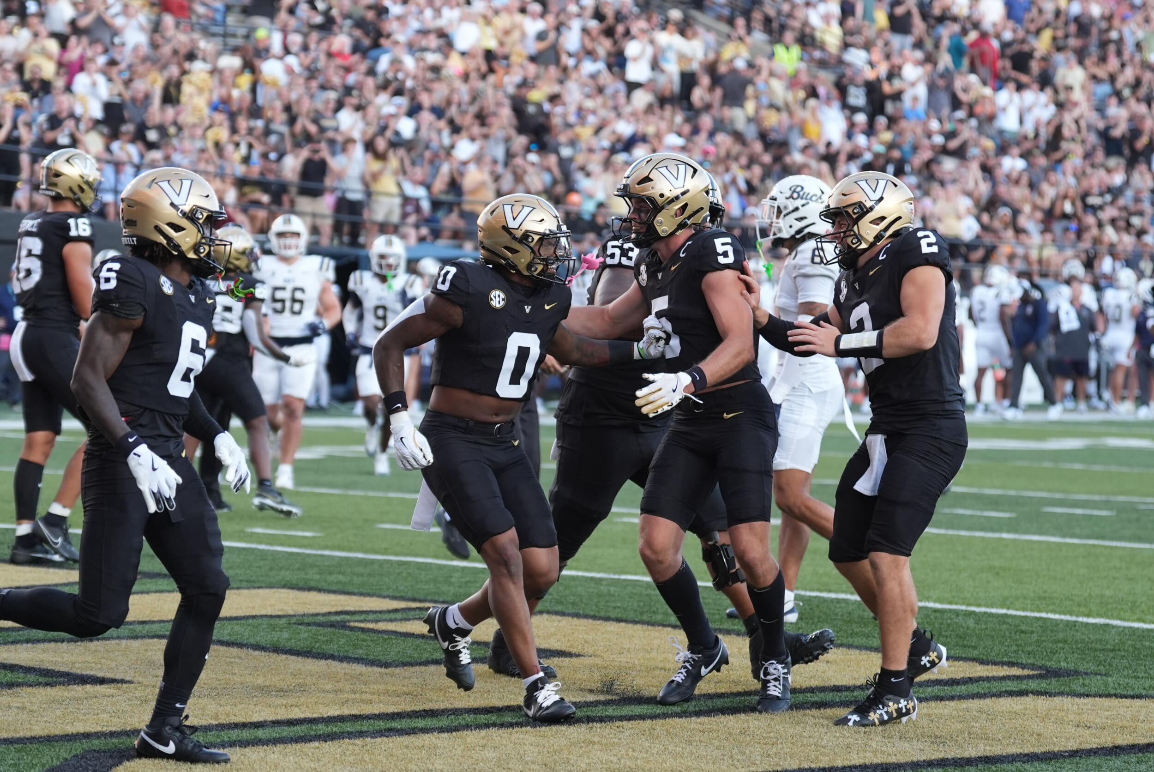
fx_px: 4235
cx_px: 577
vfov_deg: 10.4
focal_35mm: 132
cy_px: 386
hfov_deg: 15.5
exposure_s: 1/1600
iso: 1000
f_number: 2.8
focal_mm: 88
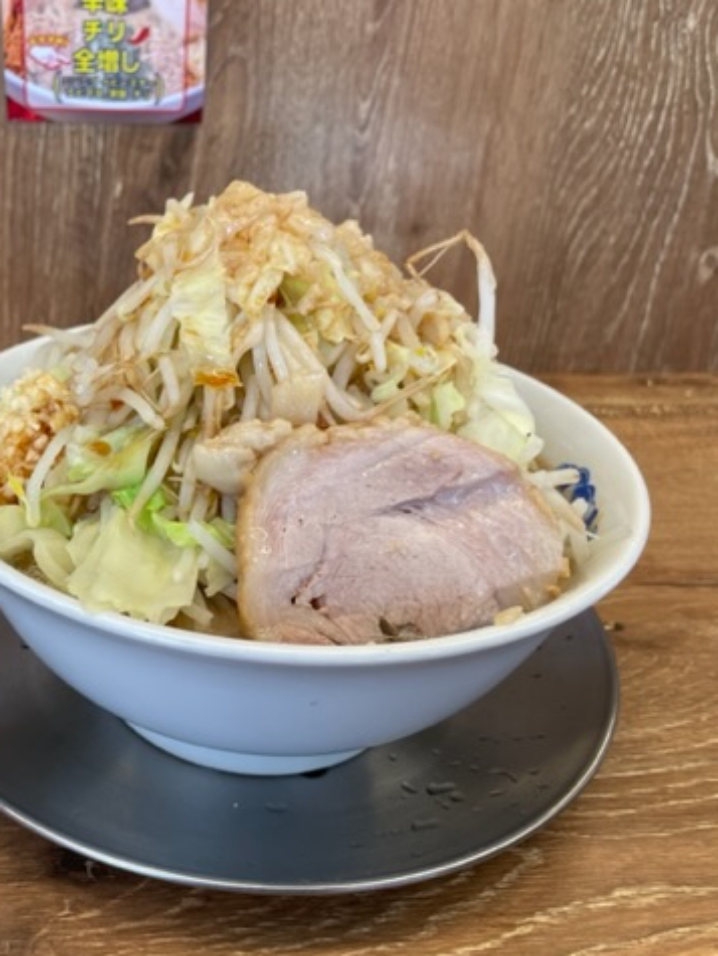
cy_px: 475
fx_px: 967
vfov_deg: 52.6
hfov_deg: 39.5
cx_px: 165
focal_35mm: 35
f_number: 1.6
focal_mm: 4.2
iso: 32
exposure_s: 1/157
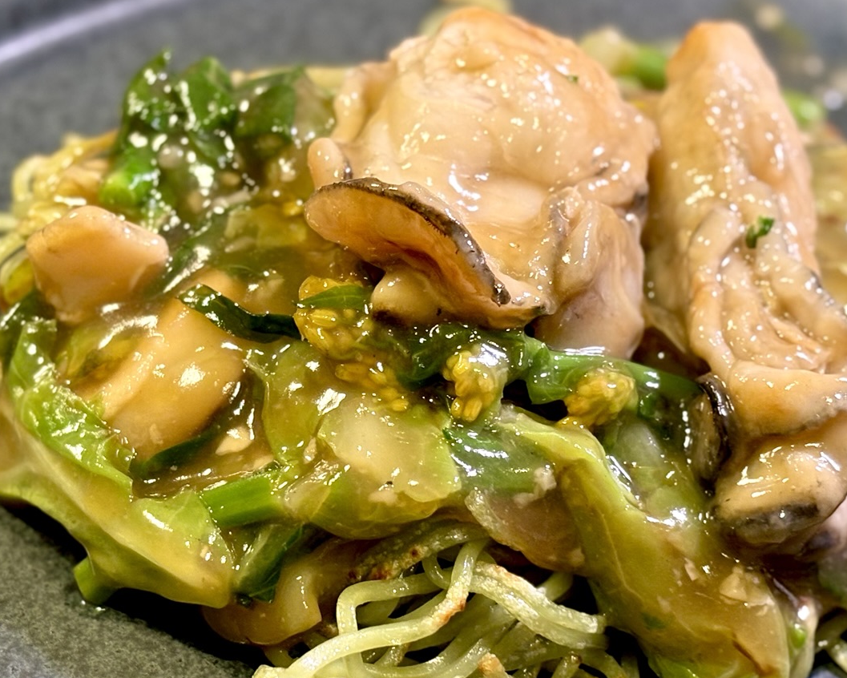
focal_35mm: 96
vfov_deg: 16.0
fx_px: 2407
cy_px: 444
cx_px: 368
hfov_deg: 19.9
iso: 125
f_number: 1.6
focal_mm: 5.96
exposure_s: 1/43
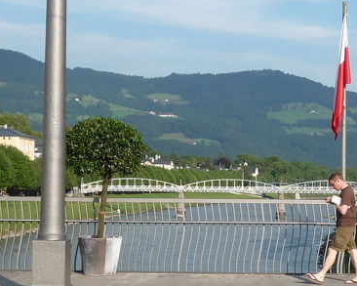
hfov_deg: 17.2
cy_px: 173
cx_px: 246
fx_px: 1173
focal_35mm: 111
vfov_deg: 13.9
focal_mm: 6.3
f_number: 3.8
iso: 100
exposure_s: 1/800
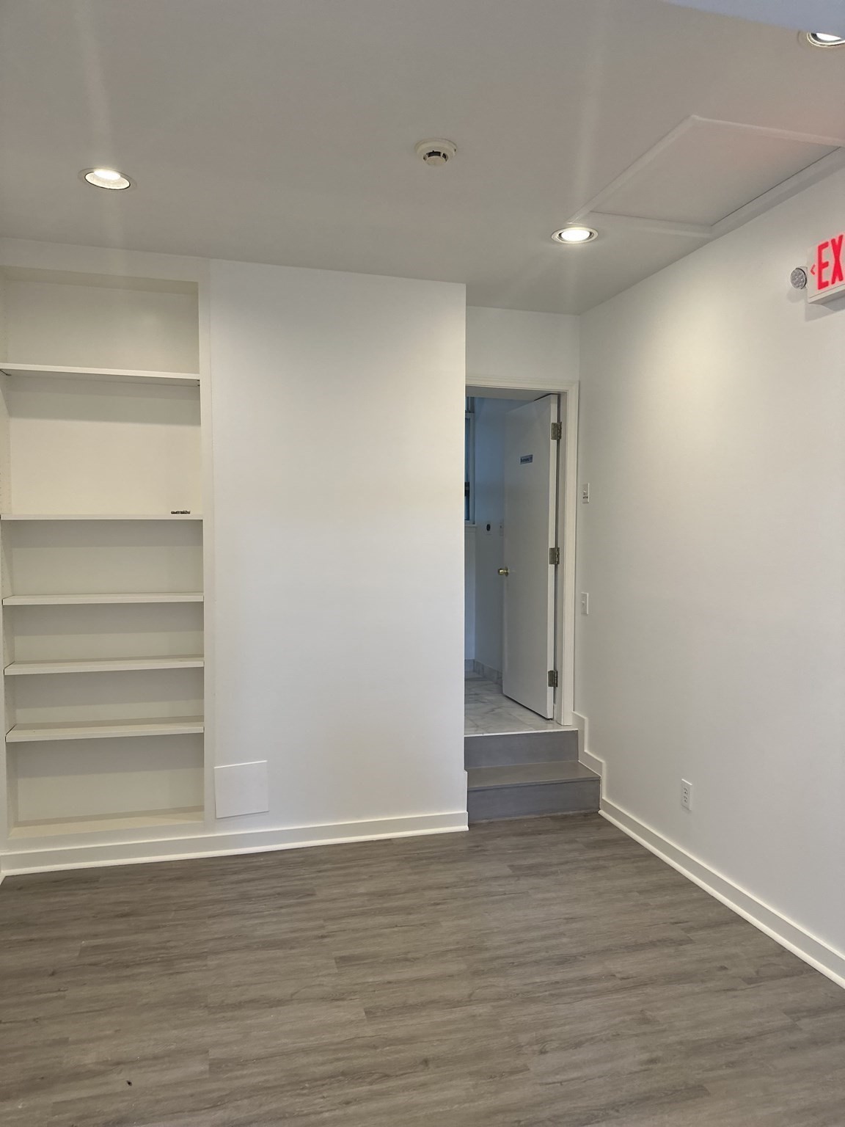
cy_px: 564
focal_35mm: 24
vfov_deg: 71.6
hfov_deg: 56.8
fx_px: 781
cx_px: 422
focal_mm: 6.86
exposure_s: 1/120
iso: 160
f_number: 1.78
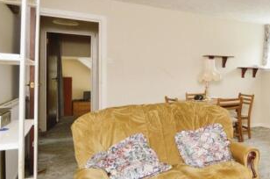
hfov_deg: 49.5
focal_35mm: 32
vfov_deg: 40.8
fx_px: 240
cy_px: 75
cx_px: 262
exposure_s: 1/25
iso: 800
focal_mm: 10
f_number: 7.1
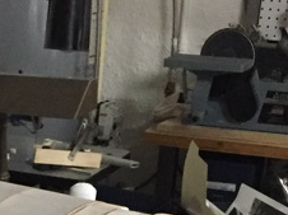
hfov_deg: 14.1
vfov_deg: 9.7
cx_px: -27
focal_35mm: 137
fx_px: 1139
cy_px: 485
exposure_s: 1/20
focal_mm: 4.15
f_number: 2.2
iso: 250
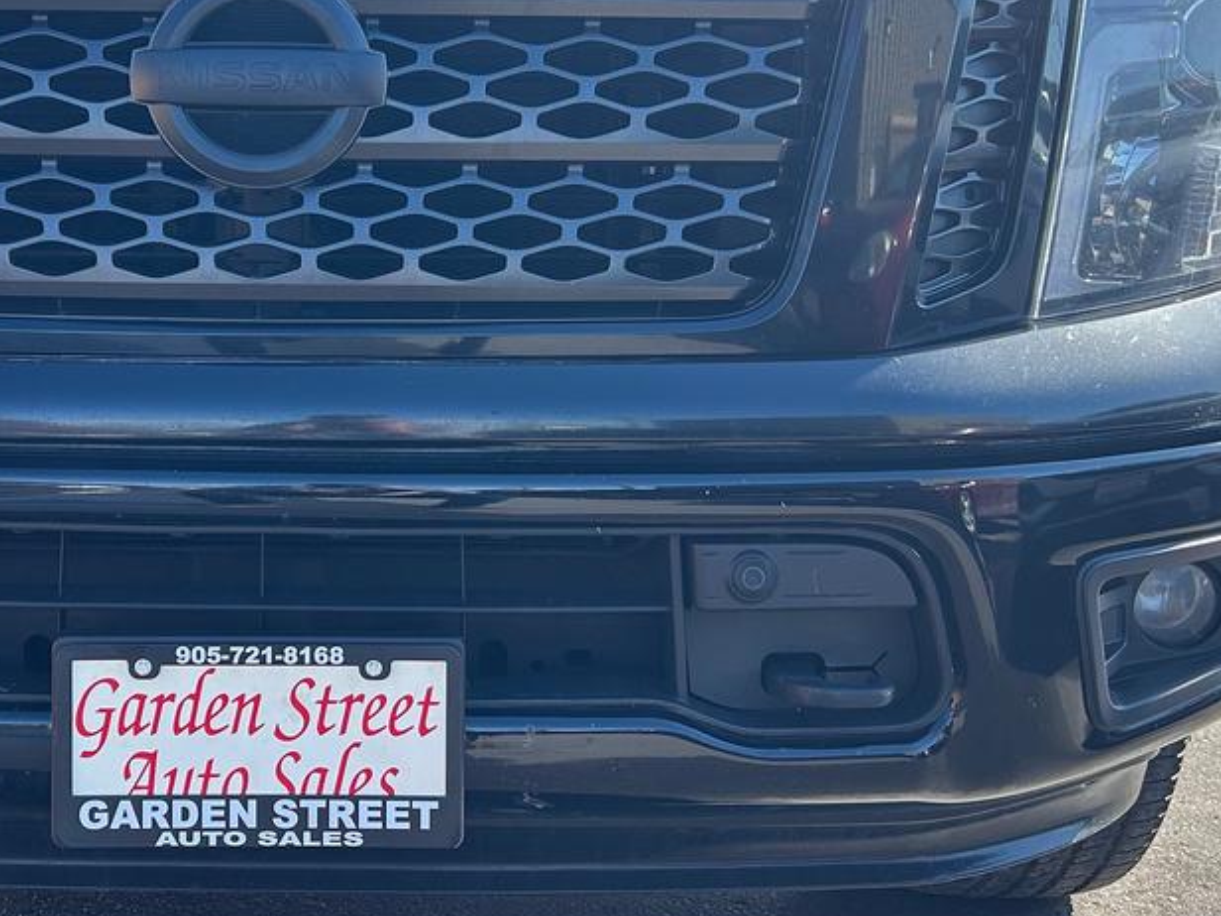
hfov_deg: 34.9
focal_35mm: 54
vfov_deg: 27.0
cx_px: 333
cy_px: 375
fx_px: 1905
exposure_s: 1/1009
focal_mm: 5.7
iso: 50
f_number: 1.5
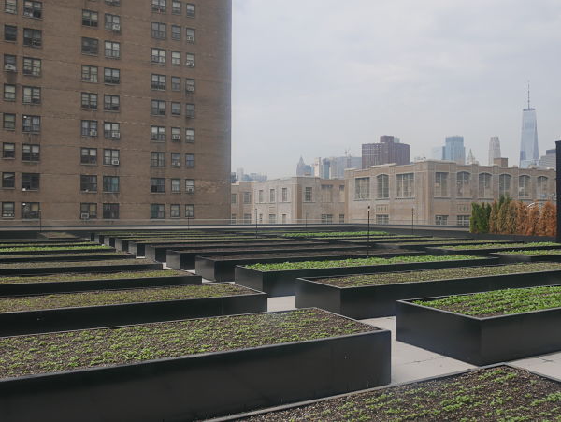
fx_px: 519
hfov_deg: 56.8
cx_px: 280
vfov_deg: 44.2
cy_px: 211
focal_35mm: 32
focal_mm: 16
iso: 200
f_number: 8
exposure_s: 1/500
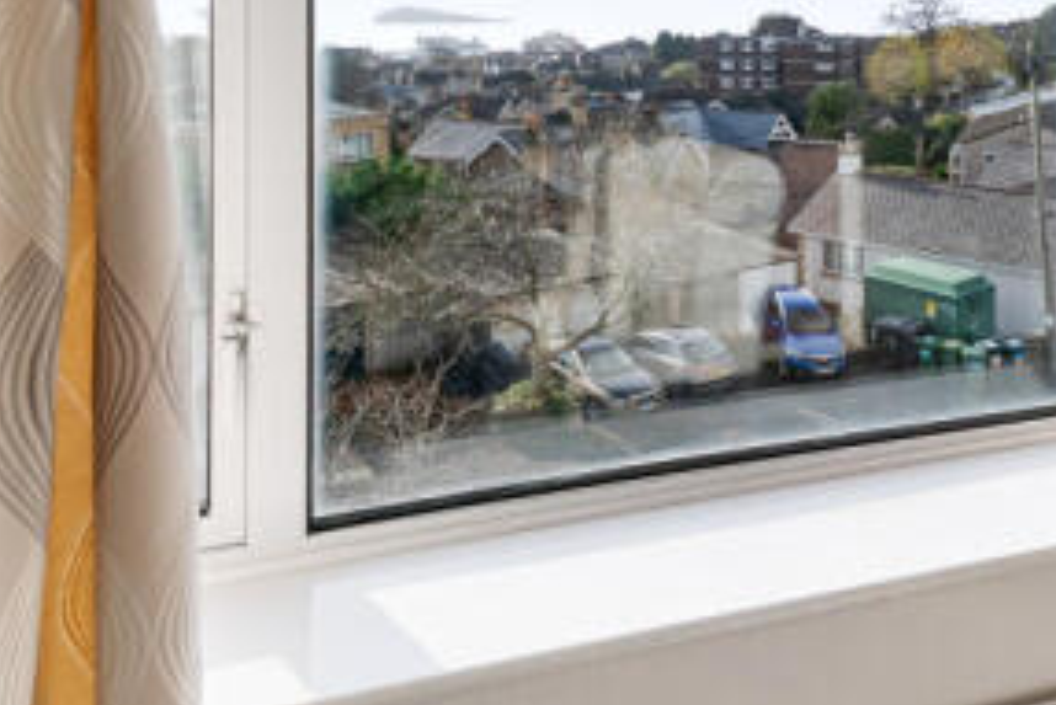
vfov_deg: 38.2
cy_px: 65
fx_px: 939
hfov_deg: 57.8
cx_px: 676
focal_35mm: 32
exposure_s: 1/1600
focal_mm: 14
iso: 320
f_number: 6.3
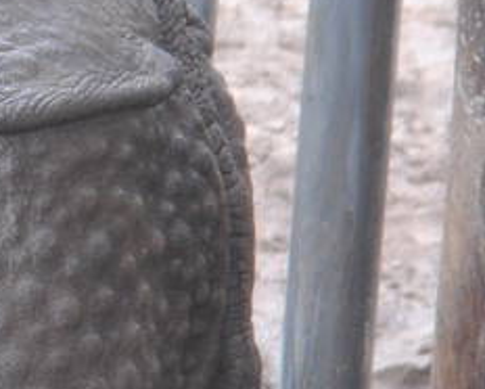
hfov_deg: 1.9
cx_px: -1085
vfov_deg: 1.6
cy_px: 87
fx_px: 14251
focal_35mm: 992
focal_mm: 102
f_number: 4.8
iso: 400
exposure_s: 1/80
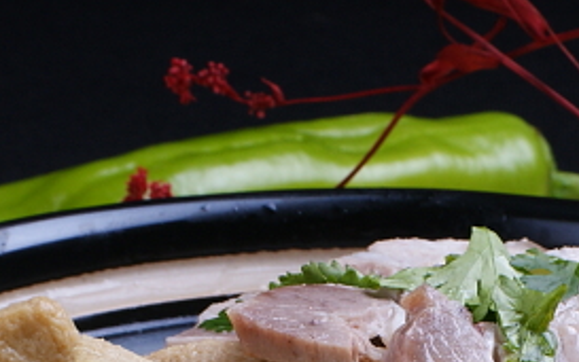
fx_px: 2716
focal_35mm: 172
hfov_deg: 12.1
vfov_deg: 7.6
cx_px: 431
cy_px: 475
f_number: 16
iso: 100
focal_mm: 30
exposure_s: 1/160
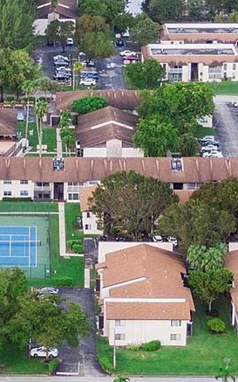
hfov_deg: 8.2
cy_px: 198
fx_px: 1651
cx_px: -5
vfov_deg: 13.2
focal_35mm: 159
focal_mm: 7.07
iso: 100
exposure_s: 1/240
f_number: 3.5
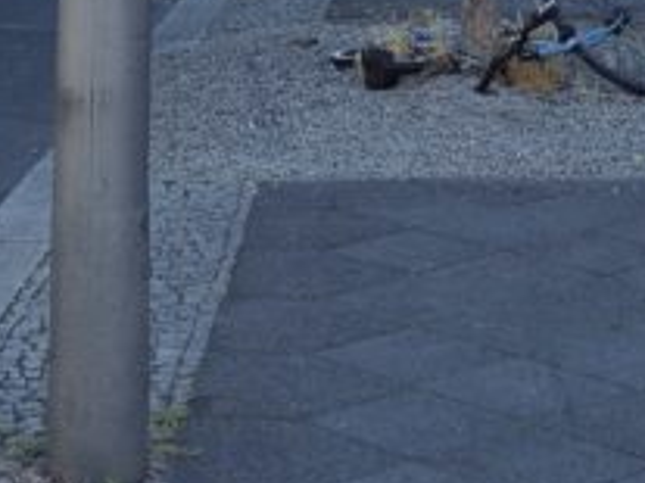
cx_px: 87
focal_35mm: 114
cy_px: -645
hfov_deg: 17.1
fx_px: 2123
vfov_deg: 11.1
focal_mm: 5.4
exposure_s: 1/796
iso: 25
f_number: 1.8
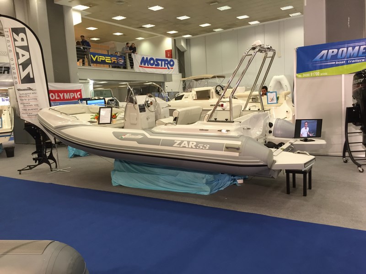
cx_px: 183
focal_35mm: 29
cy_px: 137
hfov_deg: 61.7
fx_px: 307
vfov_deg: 48.2
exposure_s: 1/30
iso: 80
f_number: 2.2
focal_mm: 4.15
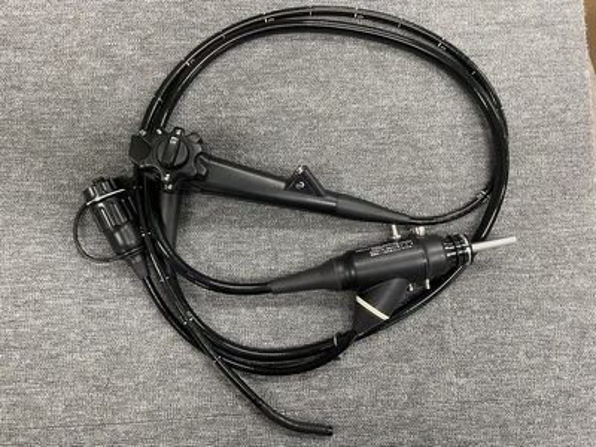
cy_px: 224
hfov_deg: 67.3
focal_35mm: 26
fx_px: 448
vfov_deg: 53.1
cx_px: 298
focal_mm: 4.2
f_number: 1.6
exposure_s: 1/60
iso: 200
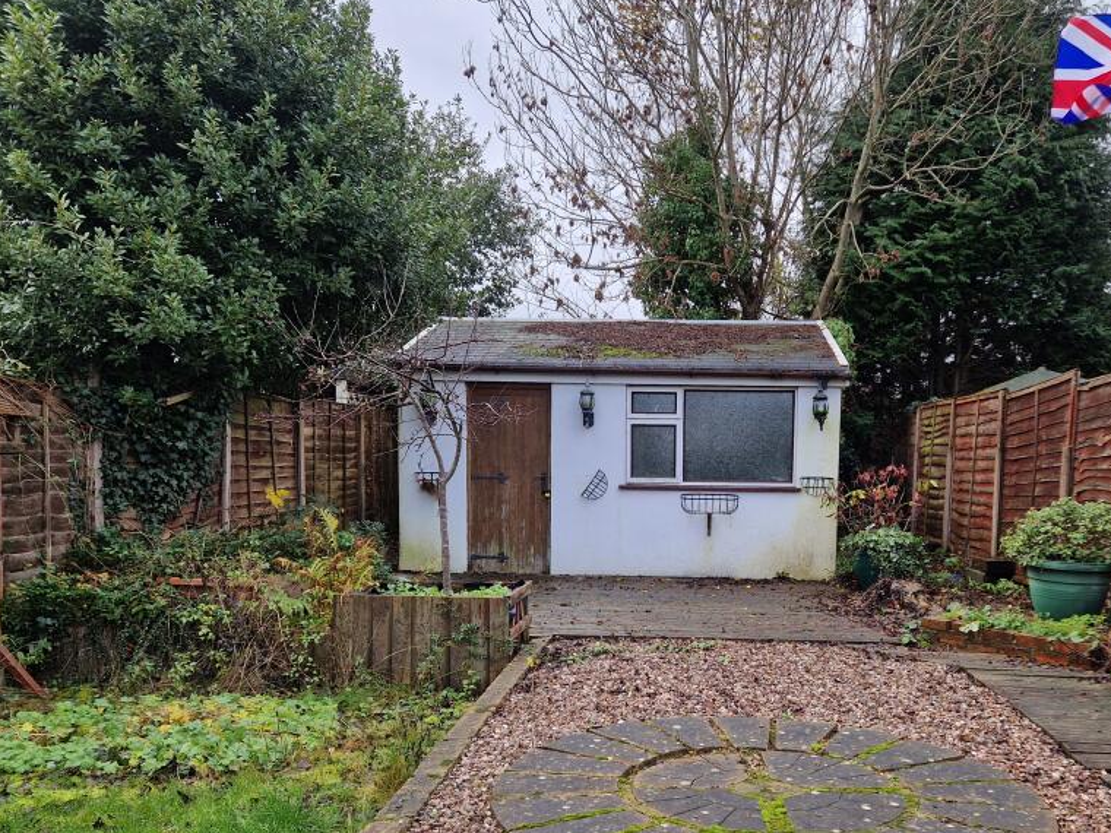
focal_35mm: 31
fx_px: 995
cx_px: 689
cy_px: 530
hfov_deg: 57.7
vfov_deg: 45.0
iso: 50
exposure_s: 1/279
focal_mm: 5.4
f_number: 1.8
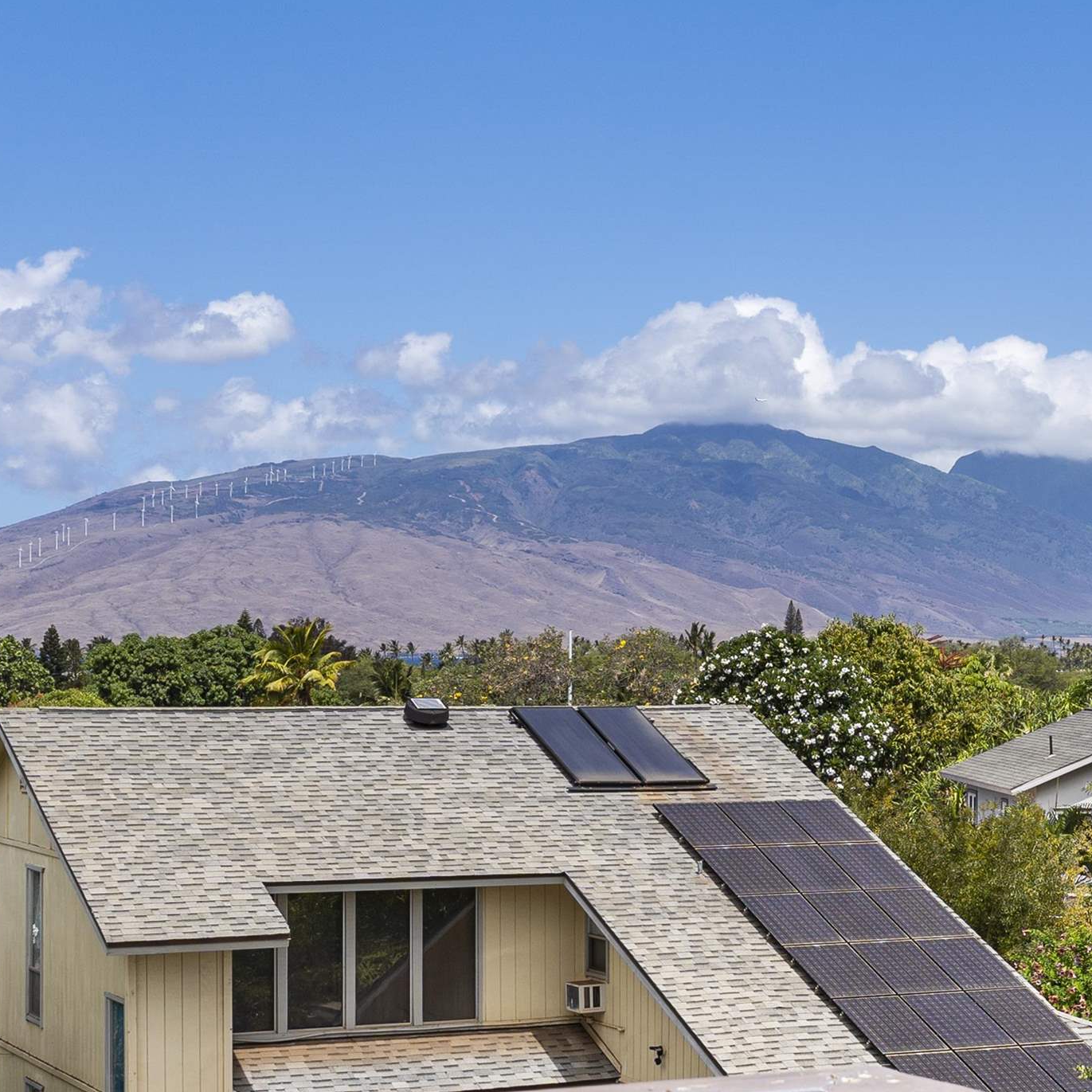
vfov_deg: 21.6
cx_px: 806
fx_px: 2855
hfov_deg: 21.5
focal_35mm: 80
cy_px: 634
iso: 100
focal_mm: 28
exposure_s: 1/100
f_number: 8
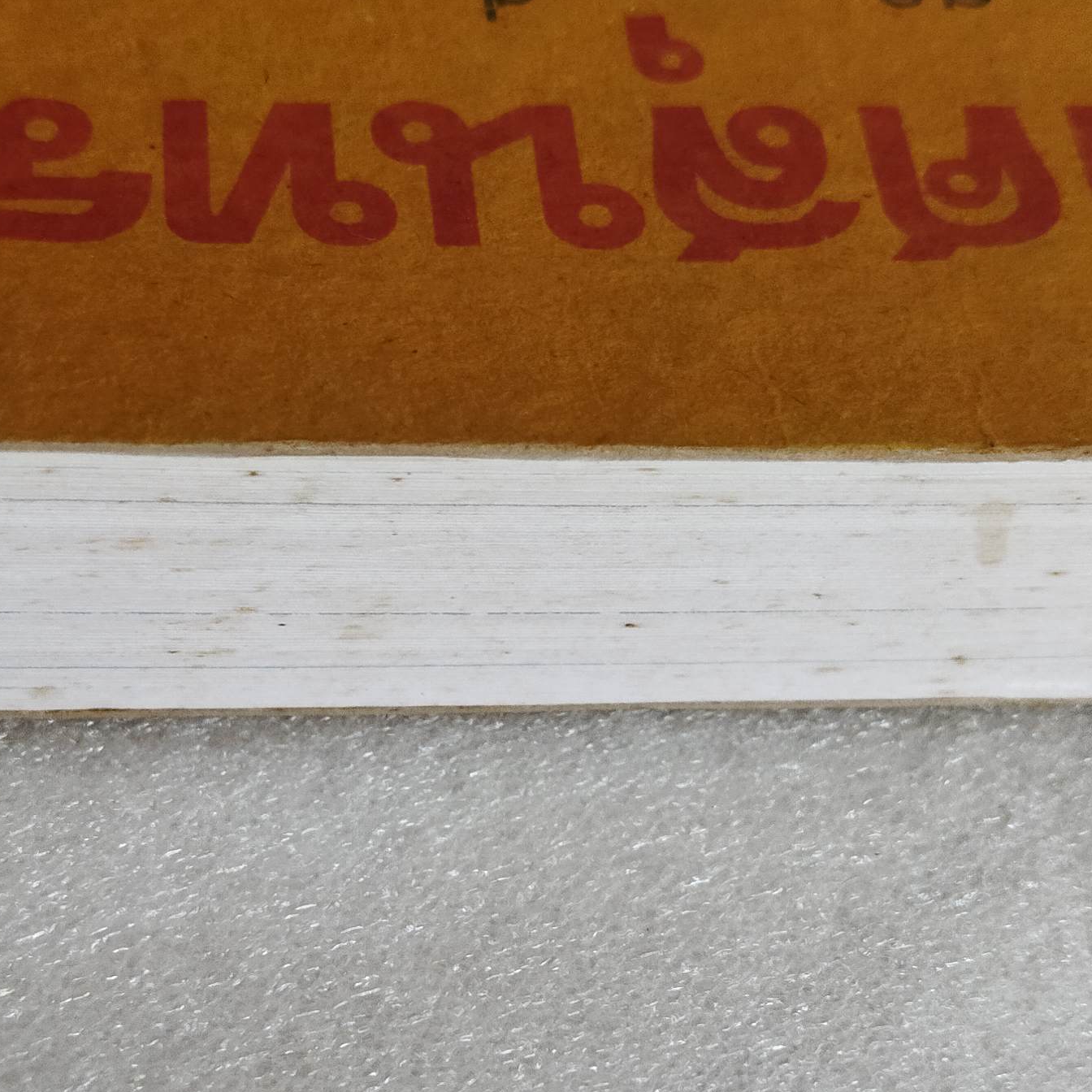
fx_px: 2534
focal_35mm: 71
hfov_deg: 24.3
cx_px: 496
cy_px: 669
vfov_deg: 24.3
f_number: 1.79
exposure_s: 1/60
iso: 319
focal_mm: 4.71
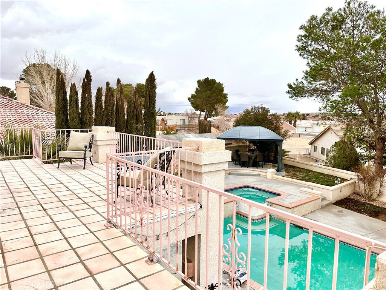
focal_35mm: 24
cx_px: 193
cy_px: 145
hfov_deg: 71.6
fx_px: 268
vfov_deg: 56.8
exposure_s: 1/4762
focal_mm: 6.86
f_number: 1.78
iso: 80
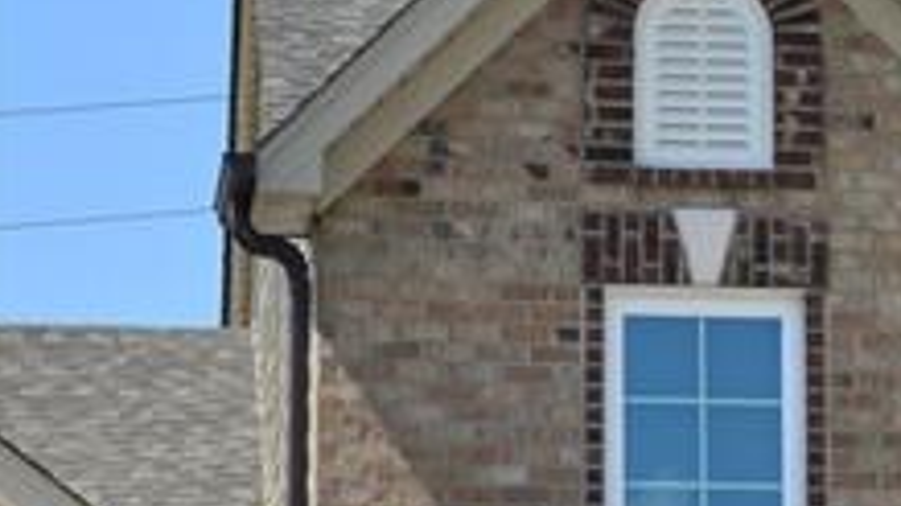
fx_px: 5517
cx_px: 1041
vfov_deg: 5.2
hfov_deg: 9.2
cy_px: 827
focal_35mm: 231
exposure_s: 1/500
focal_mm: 42
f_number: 11
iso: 400
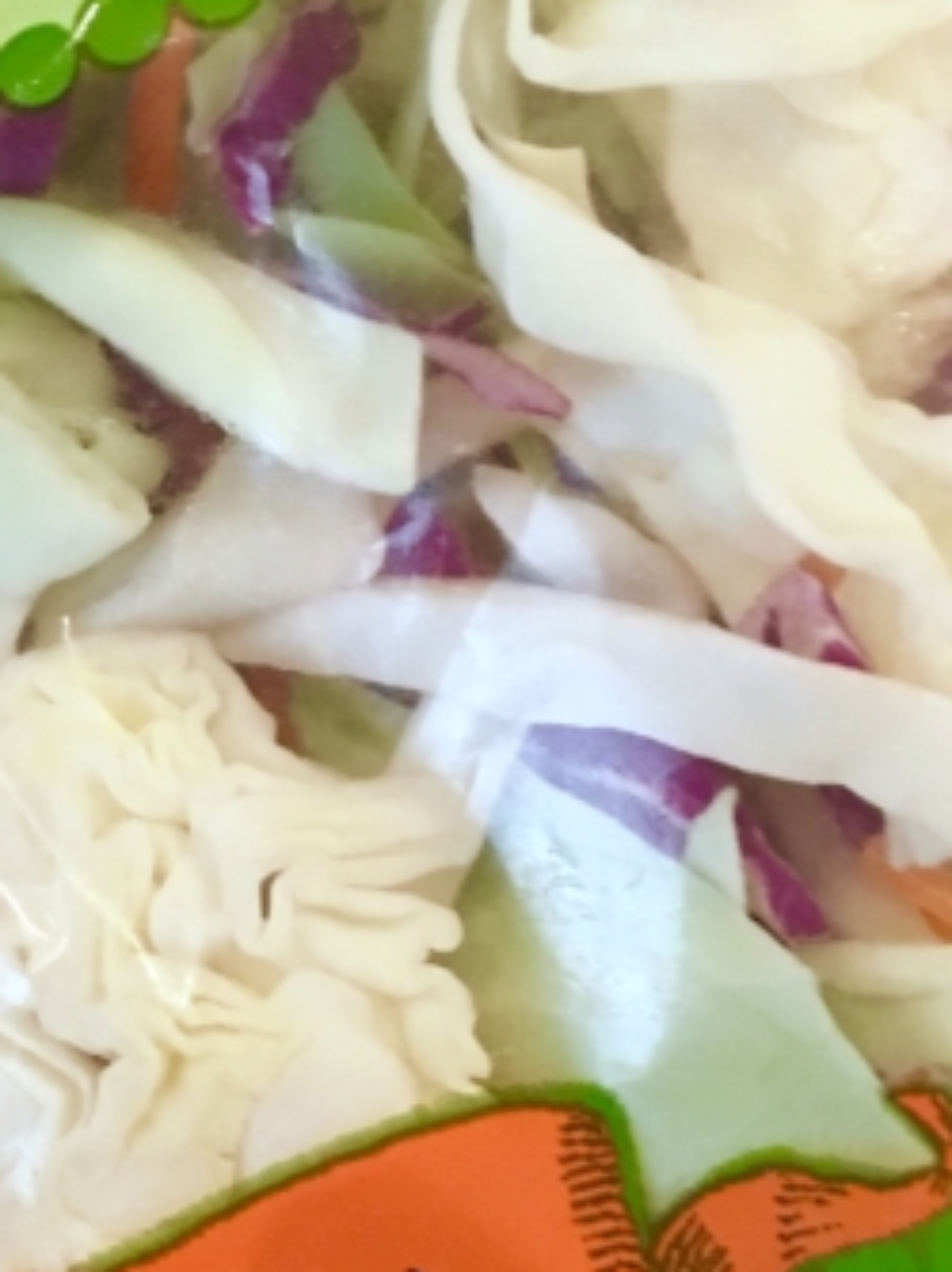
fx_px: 3268
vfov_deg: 21.9
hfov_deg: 15.4
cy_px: 438
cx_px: -442
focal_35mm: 89
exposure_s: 1/15
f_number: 2.2
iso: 64
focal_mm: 4.15
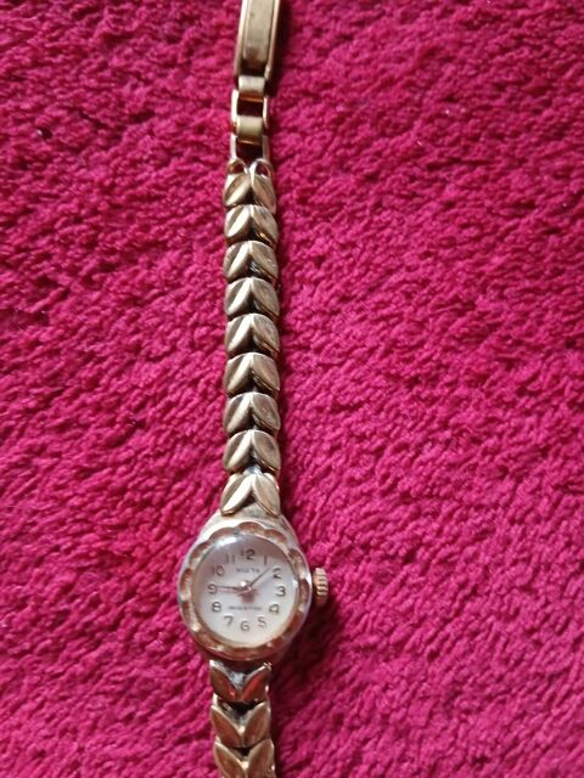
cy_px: 389
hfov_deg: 53.1
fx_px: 585
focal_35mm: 26
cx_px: 292
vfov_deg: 67.3
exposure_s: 1/20
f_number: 1.8
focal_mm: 3.98
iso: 500
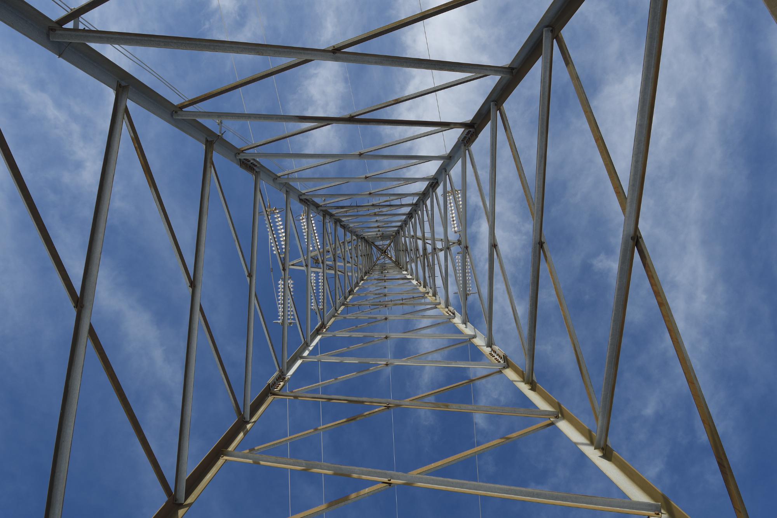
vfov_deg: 50.4
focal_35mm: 26
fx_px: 550
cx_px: 388
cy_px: 259
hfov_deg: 70.4
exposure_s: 1/320
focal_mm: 17
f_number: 7.1
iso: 100
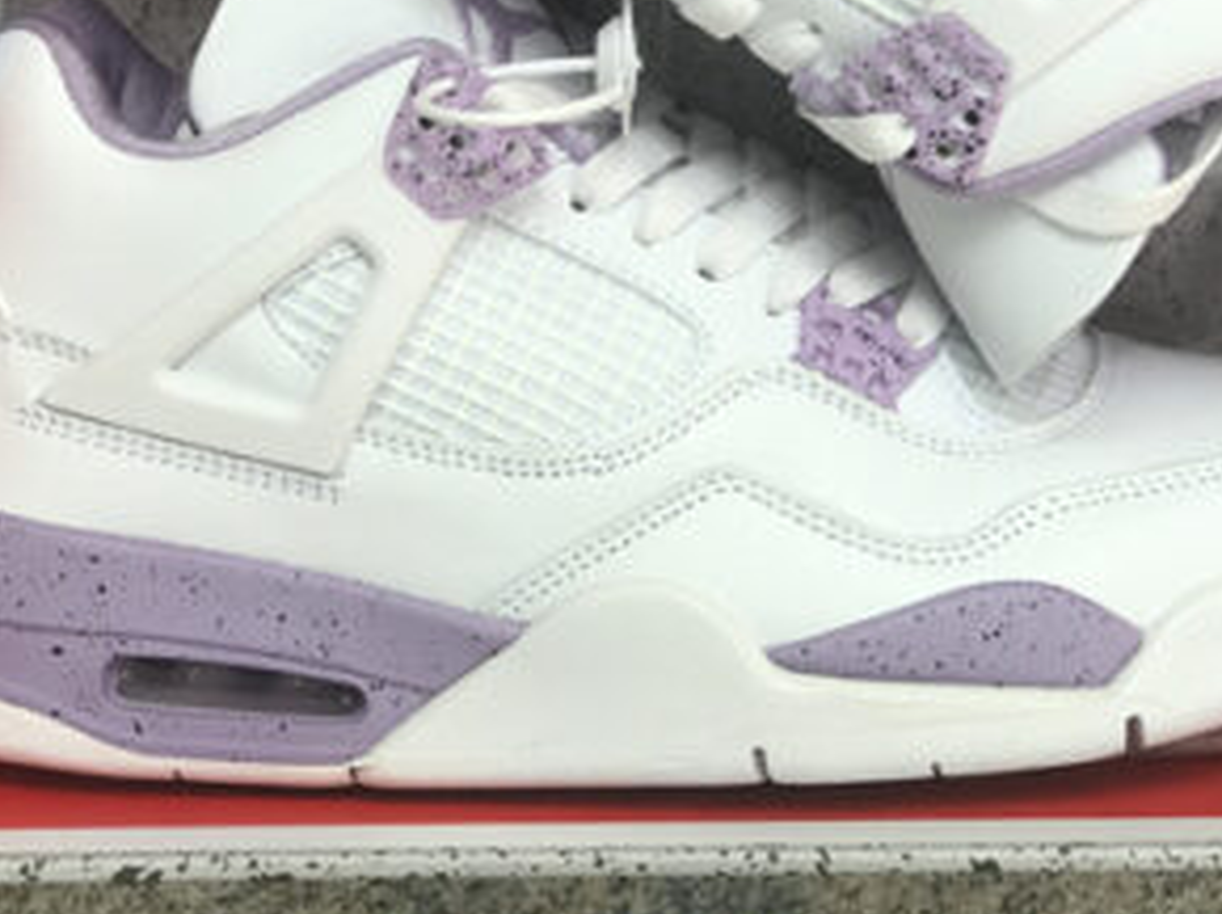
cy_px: 105
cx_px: 716
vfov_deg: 12.4
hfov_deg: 16.7
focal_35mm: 118
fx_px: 4162
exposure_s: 1/118
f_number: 2.8
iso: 20
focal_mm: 6.6
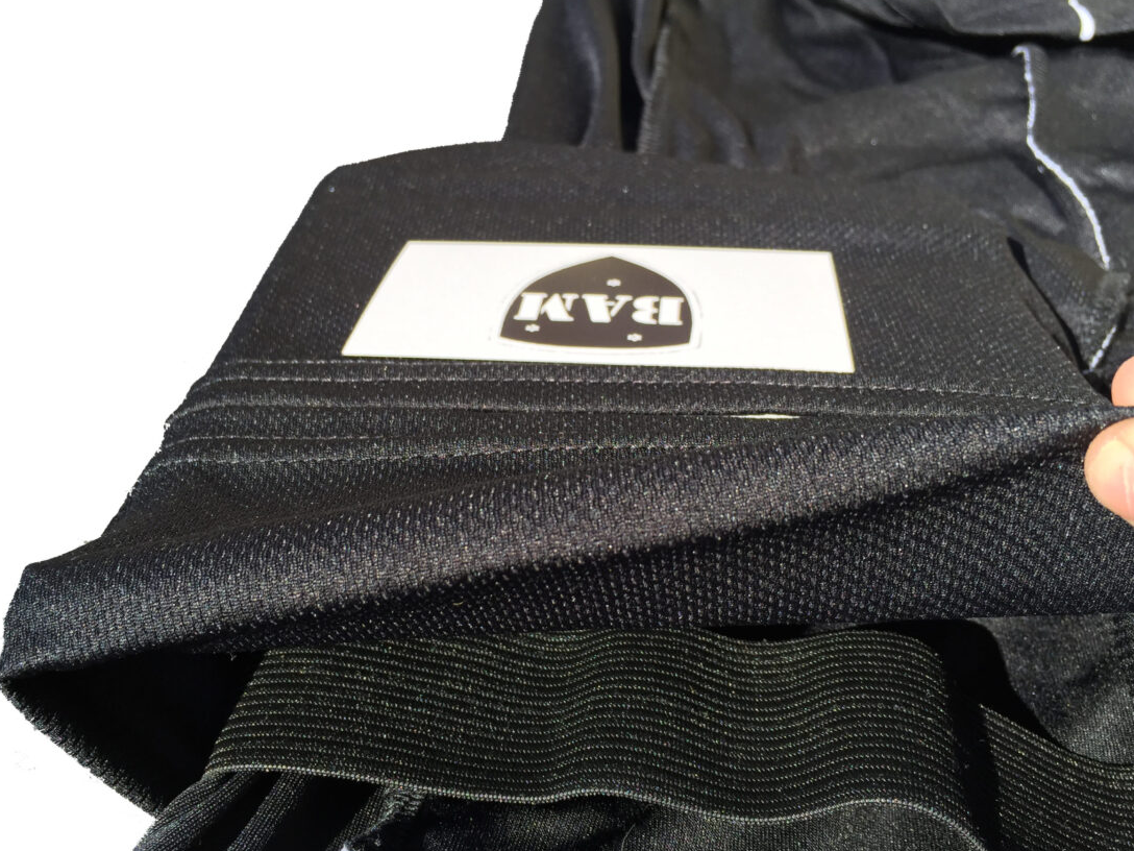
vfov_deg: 44.1
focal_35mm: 32
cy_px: 463
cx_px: 569
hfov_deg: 56.8
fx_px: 1048
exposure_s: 1/599
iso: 32
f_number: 2.2
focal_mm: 4.15
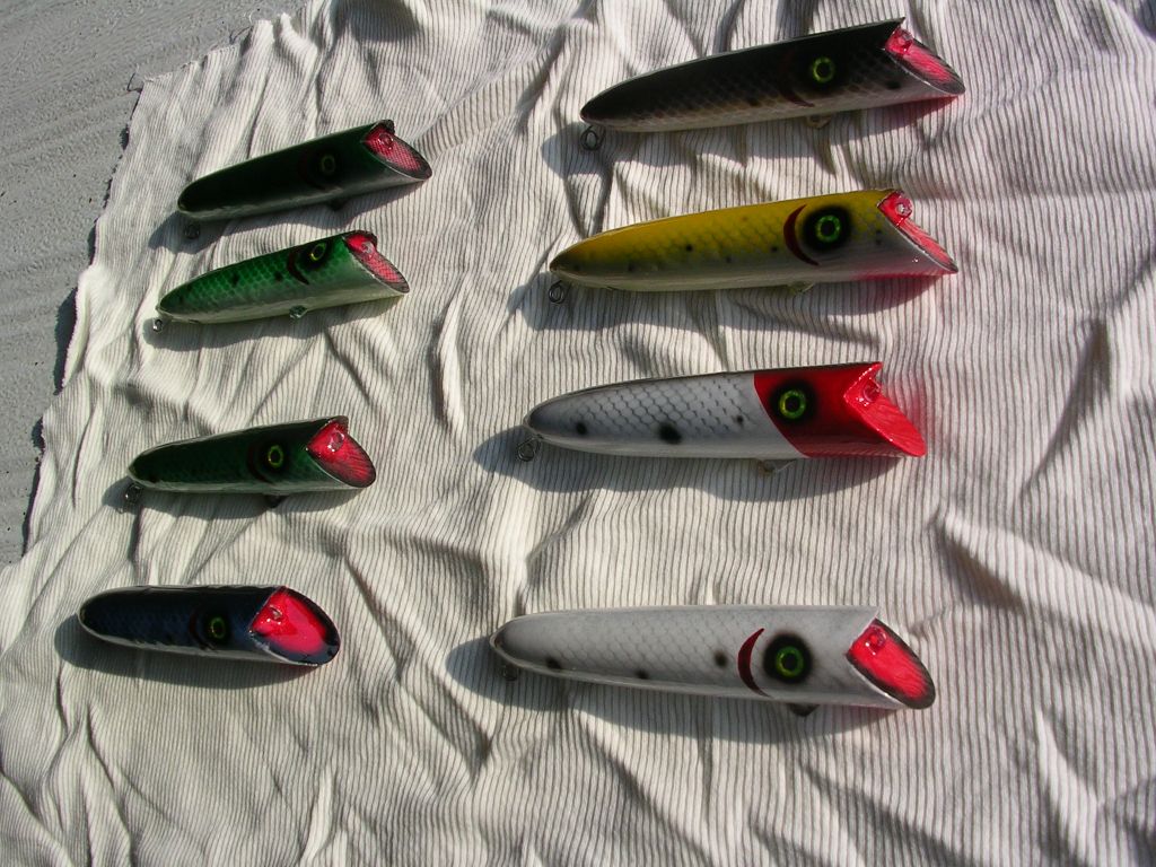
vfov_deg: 37.7
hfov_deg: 49.0
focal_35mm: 38
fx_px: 1269
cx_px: 578
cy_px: 434
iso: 50
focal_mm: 5.8
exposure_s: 1/435
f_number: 5.6
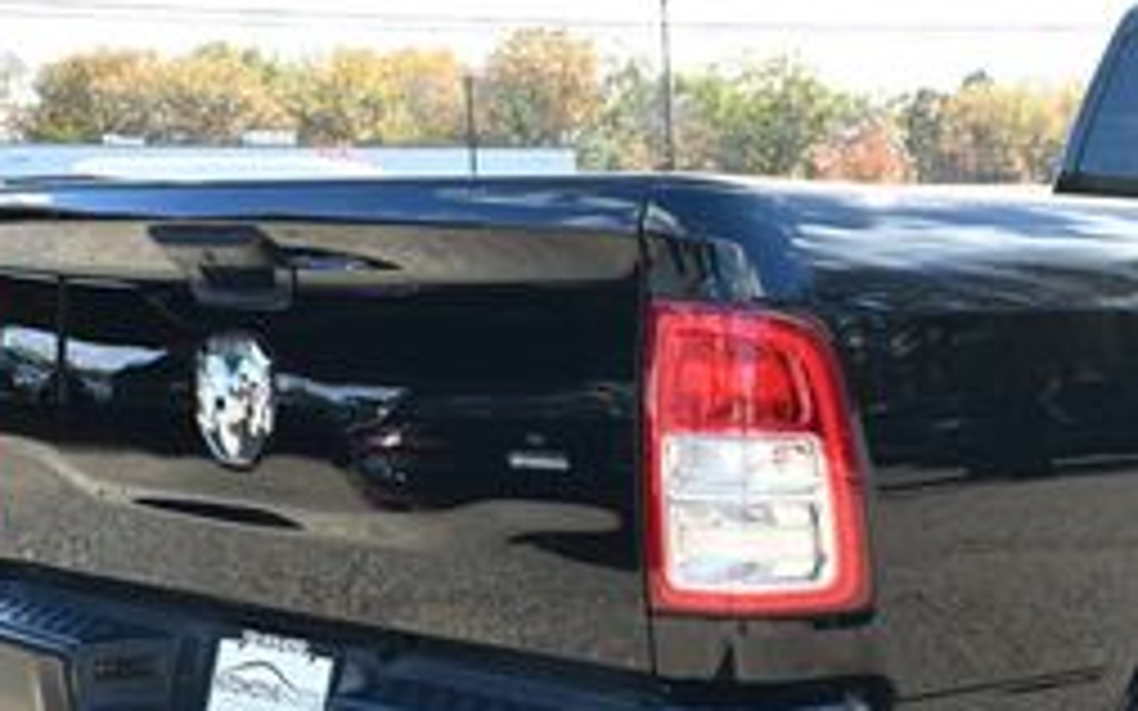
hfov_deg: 24.8
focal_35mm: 80
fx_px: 2481
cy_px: 556
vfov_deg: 16.2
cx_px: 1102
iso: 160
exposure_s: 1/125
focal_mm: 31
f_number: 6.3
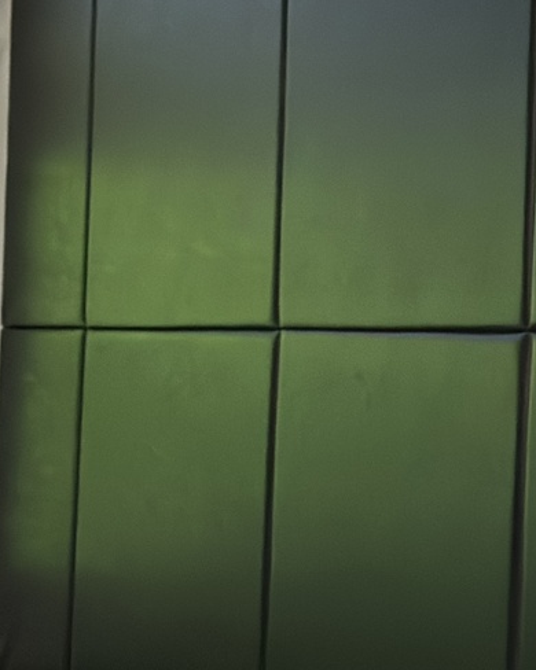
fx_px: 2441
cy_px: 340
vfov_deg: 15.6
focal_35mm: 123
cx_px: 627
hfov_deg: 12.3
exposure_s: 1/40
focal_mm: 6.86
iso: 500
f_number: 1.78
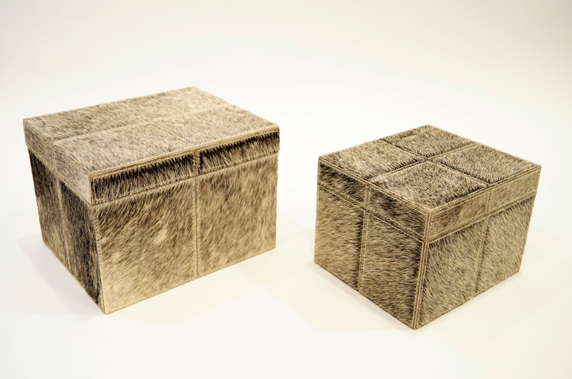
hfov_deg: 49.6
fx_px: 619
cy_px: 190
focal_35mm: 39
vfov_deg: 34.1
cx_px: 286
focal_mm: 26
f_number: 4
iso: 2500
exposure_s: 1/60
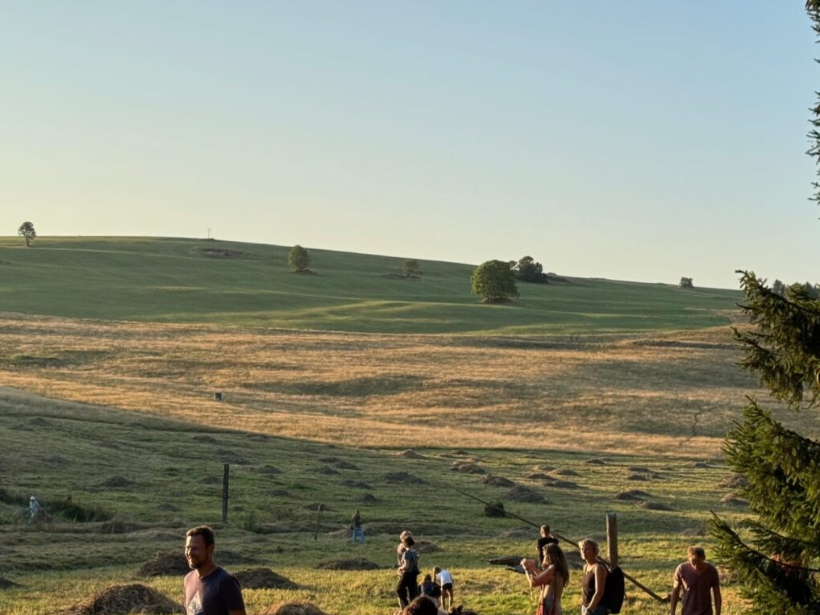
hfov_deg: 26.3
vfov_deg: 19.7
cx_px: 315
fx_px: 1753
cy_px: 467
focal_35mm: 74
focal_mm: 6.76
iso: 64
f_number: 1.78
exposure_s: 1/1076
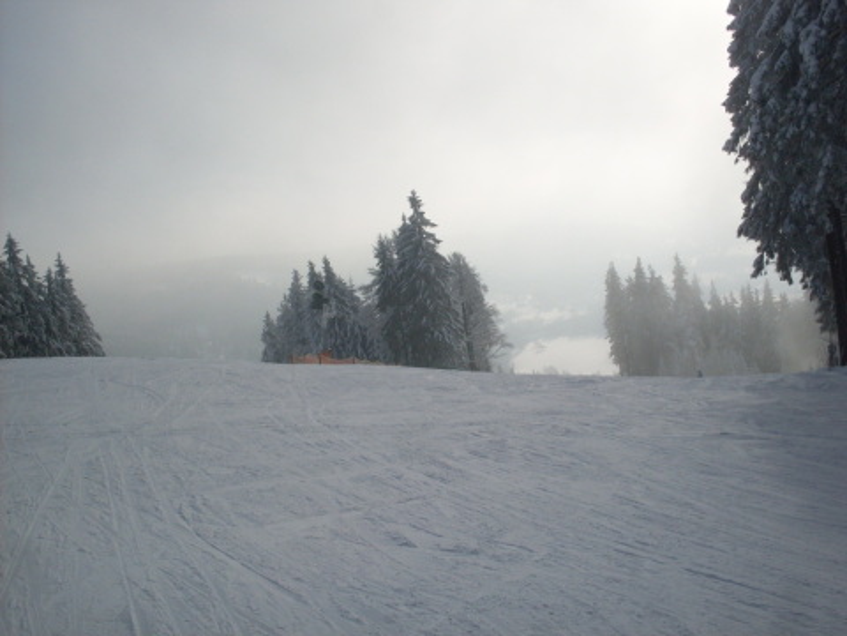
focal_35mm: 38
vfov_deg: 37.7
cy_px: 318
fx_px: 930
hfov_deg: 49.0
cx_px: 424
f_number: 8.4
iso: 80
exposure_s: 1/750
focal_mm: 6.3
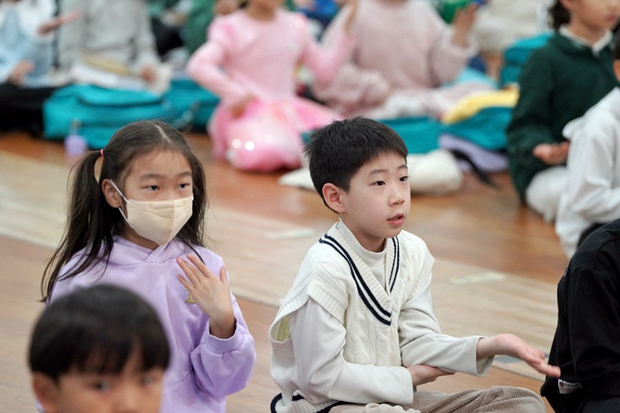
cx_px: 310
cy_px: 206
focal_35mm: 200
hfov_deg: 10.3
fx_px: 3444
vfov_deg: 6.9
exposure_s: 1/250
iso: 2000
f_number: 4
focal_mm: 200
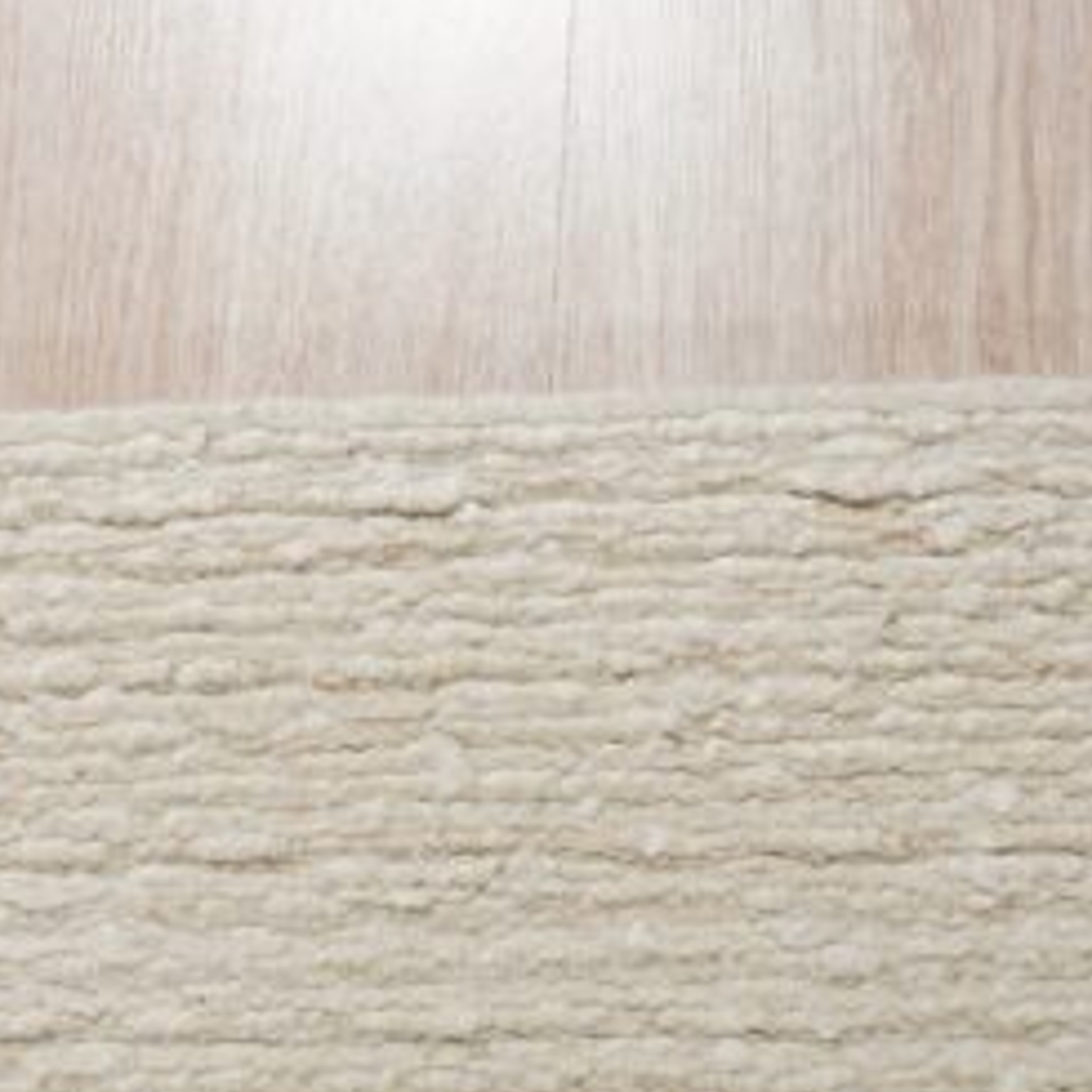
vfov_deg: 33.3
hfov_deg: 33.5
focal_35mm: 50
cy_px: 838
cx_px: 793
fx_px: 1785
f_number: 5
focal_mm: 16
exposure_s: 1/160
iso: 640
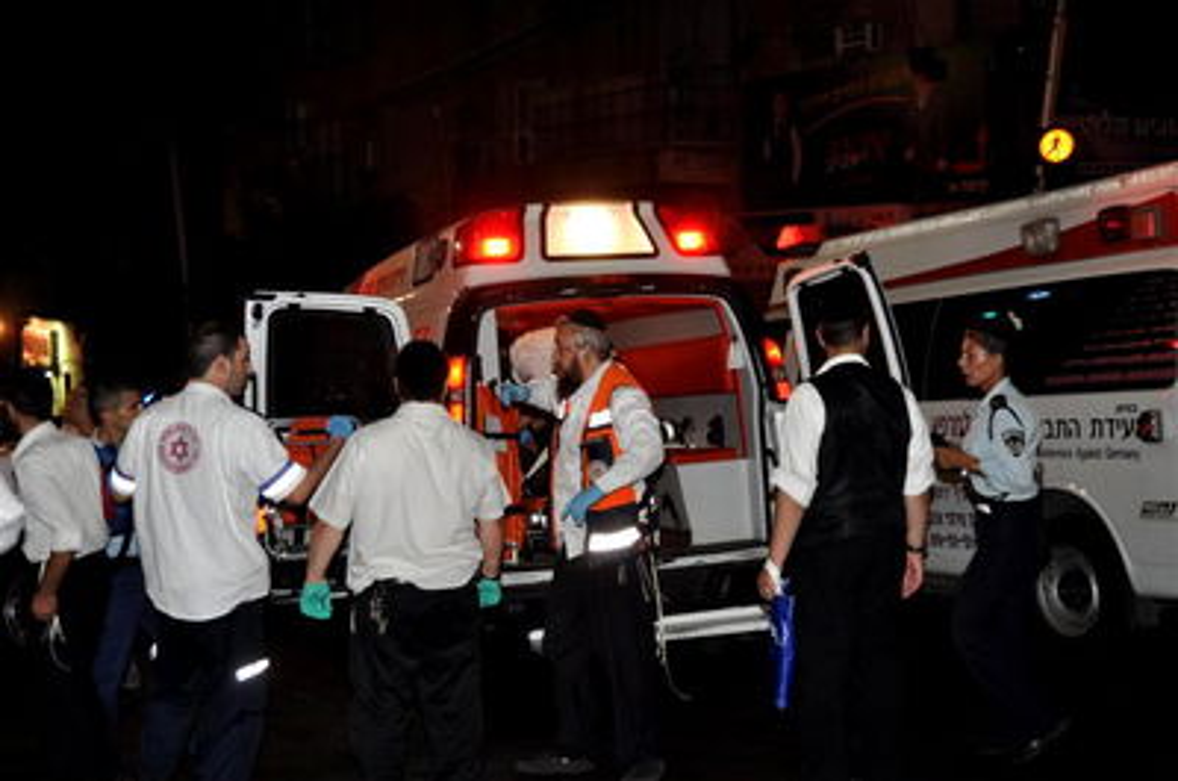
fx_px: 1666
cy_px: 390
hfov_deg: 39.0
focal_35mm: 51
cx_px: 589
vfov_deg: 26.4
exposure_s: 1/60
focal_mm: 34
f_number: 5
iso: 500
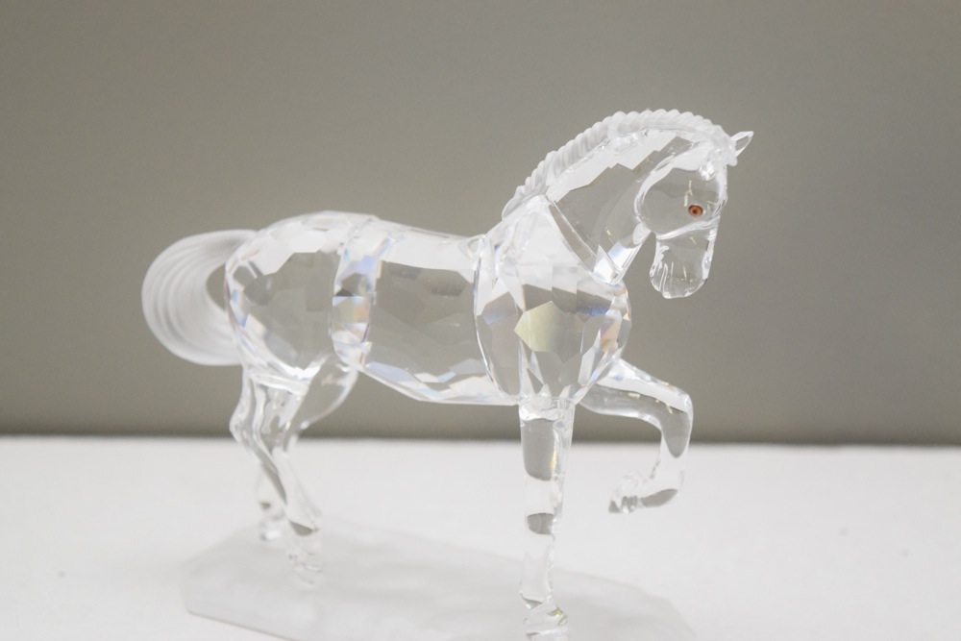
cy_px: 320
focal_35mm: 82
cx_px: 480
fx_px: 2202
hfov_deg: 24.6
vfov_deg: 16.6
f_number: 5.6
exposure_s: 1/60
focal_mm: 55
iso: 2800
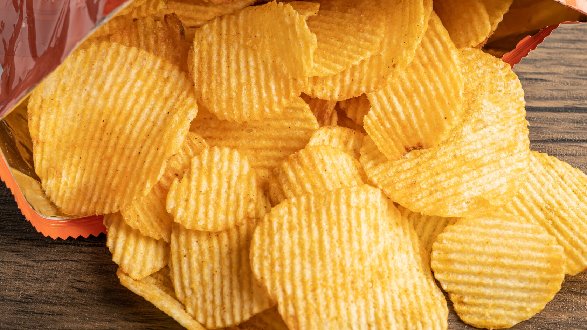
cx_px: 394
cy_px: 108
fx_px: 1245
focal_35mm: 80
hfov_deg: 26.4
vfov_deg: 15.1
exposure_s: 1/80
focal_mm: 50
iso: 100
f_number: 8
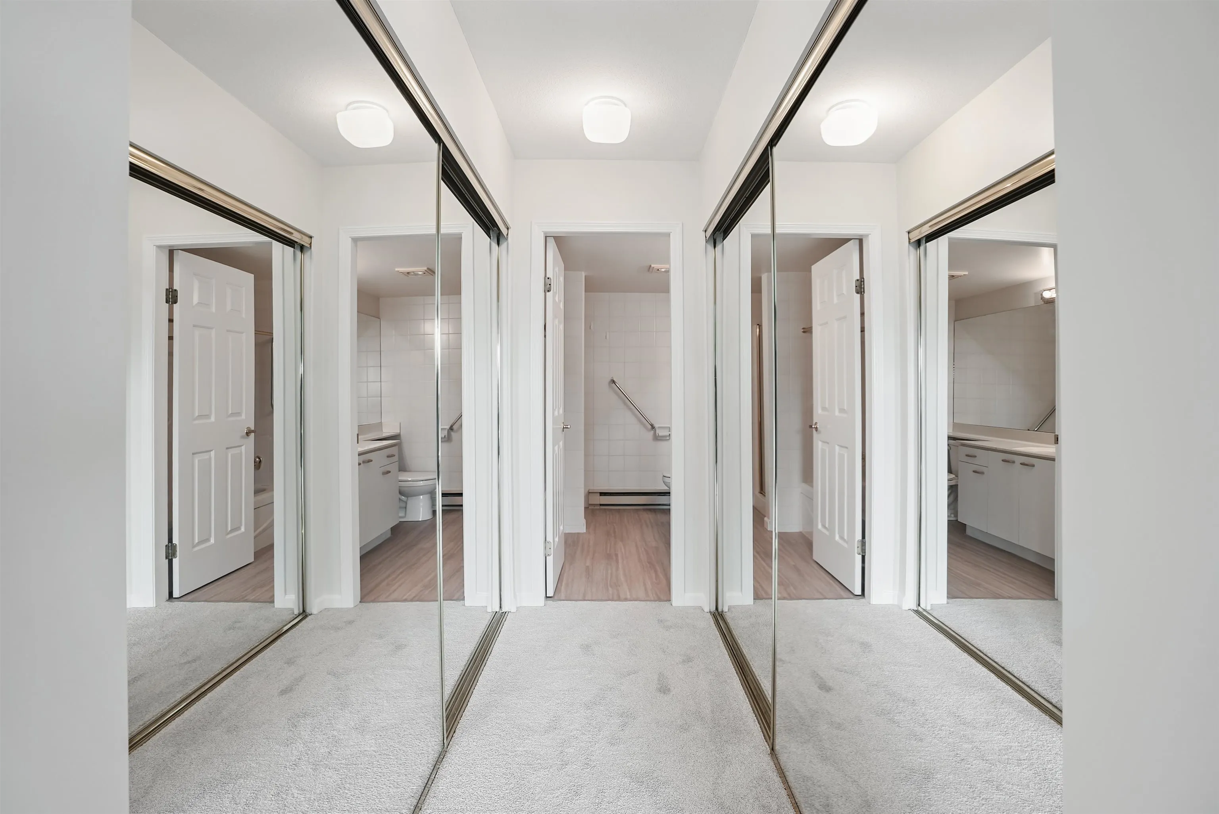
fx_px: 542
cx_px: 610
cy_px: 407
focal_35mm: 16
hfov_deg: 96.7
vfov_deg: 73.8
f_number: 8
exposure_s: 1/2.5
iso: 160
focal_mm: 16
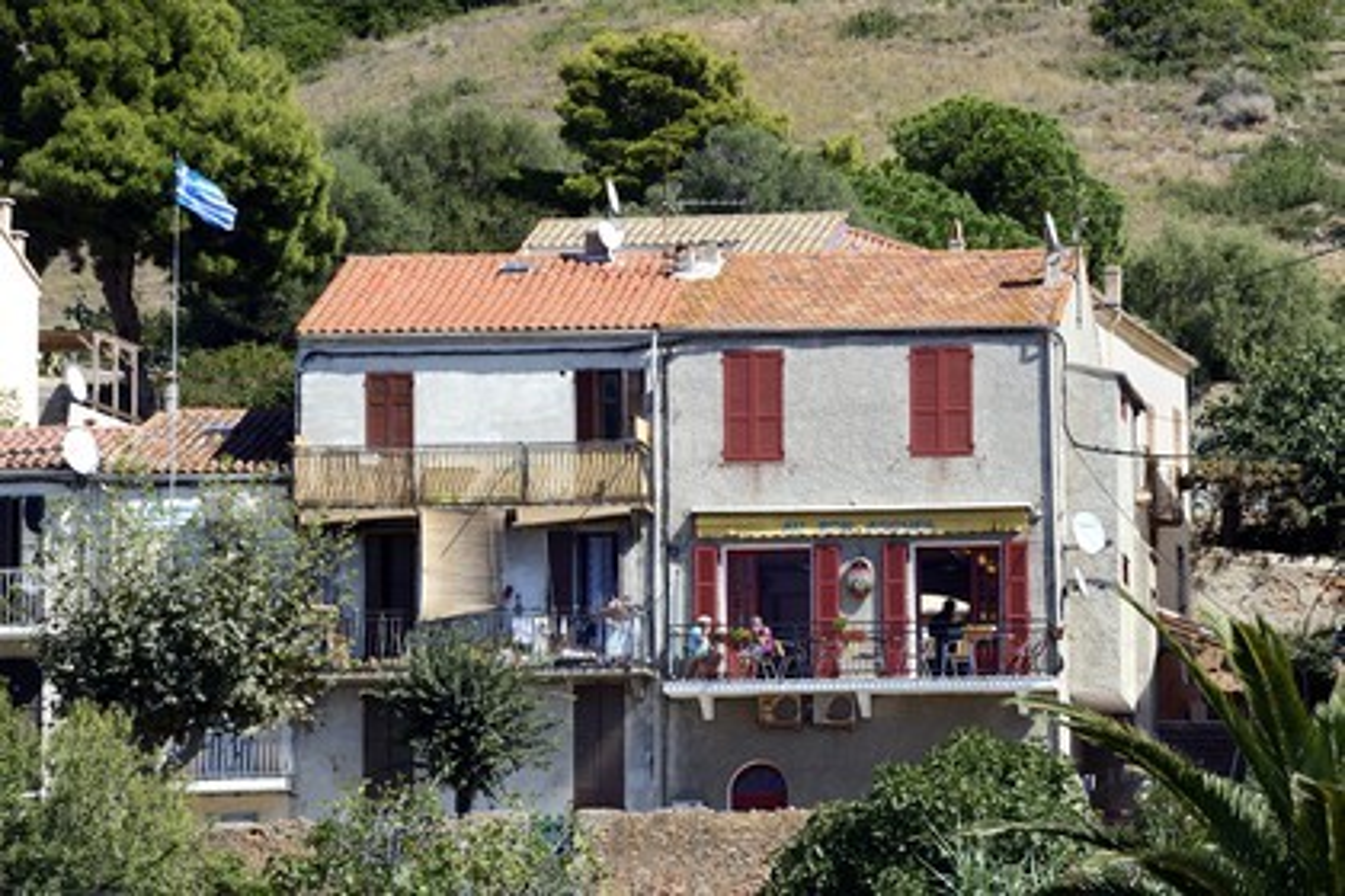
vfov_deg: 6.9
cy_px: 448
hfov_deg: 10.3
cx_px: 672
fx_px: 7472
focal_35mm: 200
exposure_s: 1/320
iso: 200
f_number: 9
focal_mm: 200
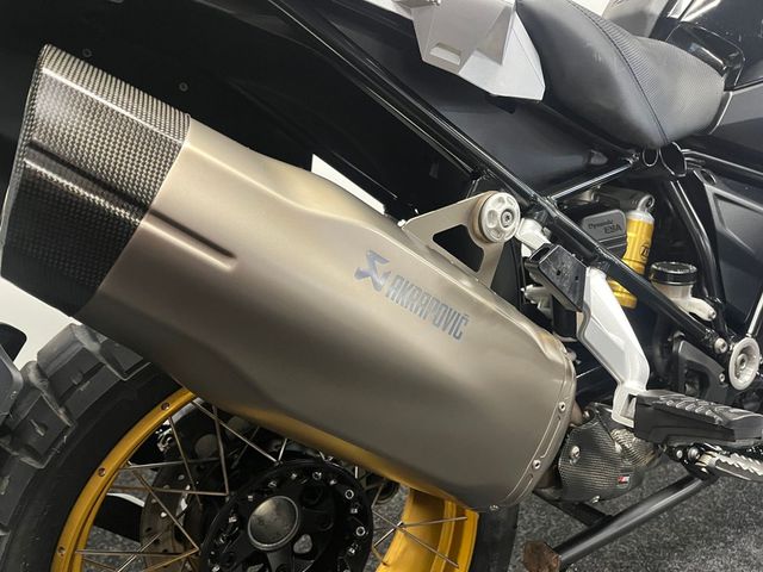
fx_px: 573
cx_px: 382
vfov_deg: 53.1
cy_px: 286
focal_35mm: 26
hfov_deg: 67.3
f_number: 1.6
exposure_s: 1/50
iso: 500
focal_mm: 5.1
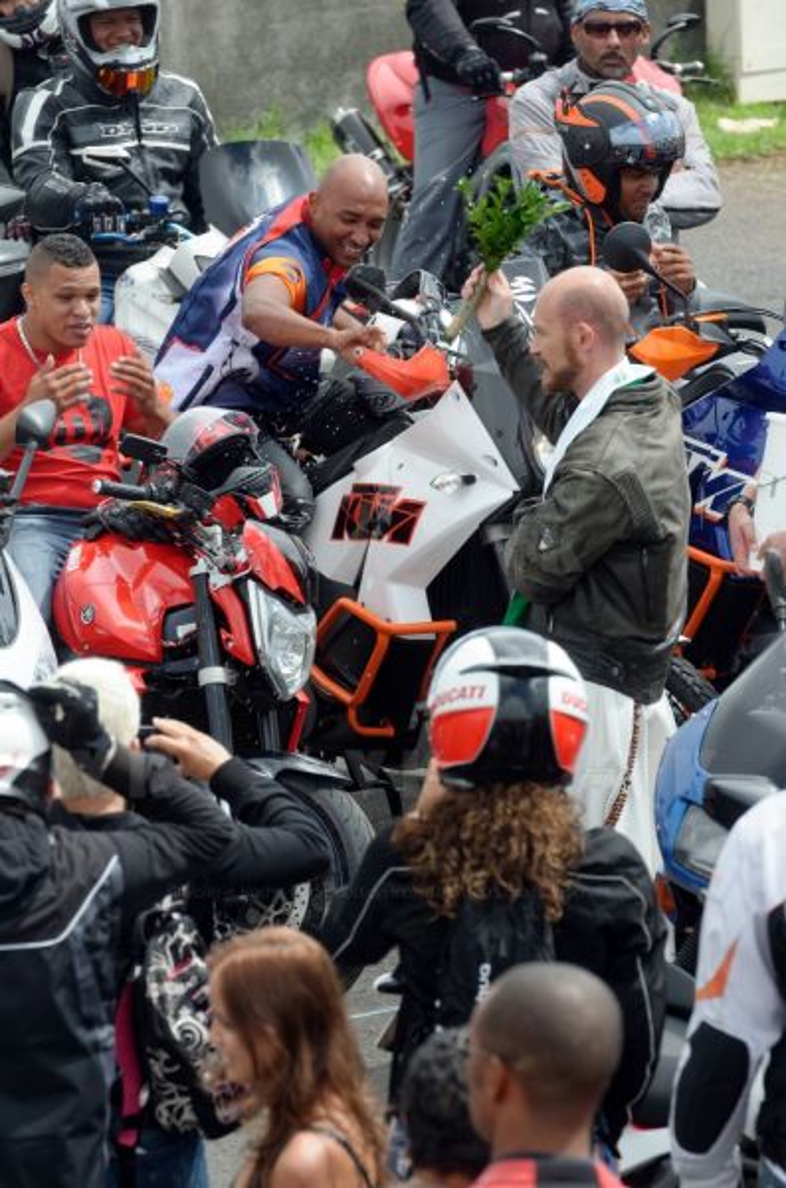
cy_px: 594
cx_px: 393
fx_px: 9876
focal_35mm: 300
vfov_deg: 6.9
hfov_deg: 4.6
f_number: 6.3
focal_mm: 200
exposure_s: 1/320
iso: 200
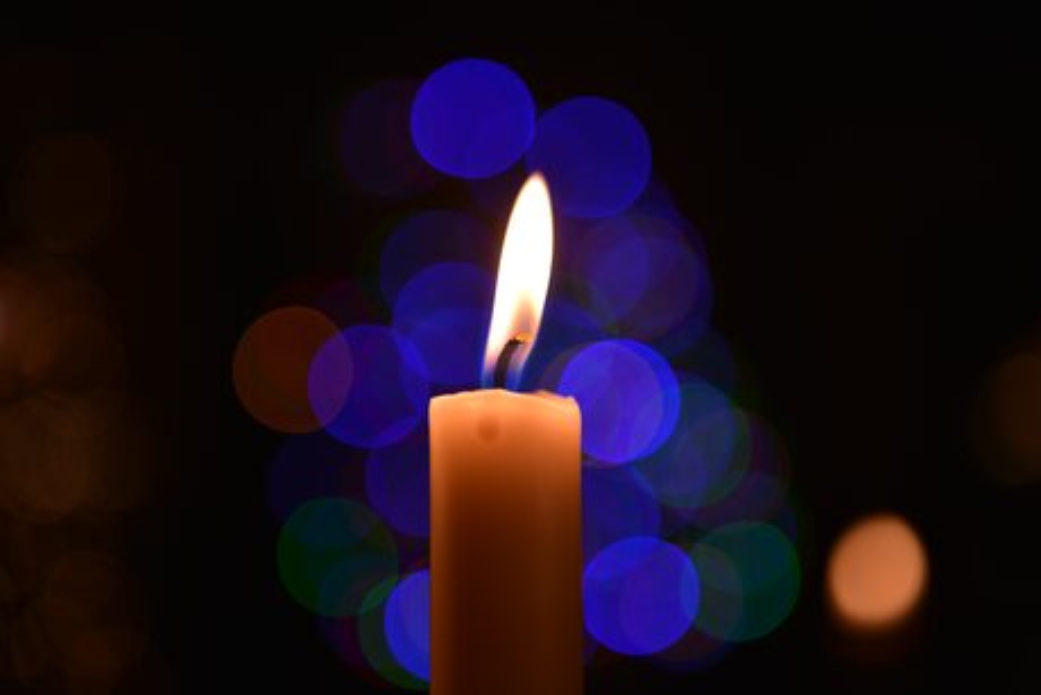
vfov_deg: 19.5
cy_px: 348
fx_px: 2025
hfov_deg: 28.8
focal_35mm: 70
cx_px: 520
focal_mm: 70
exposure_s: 1/80
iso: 220
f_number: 2.8
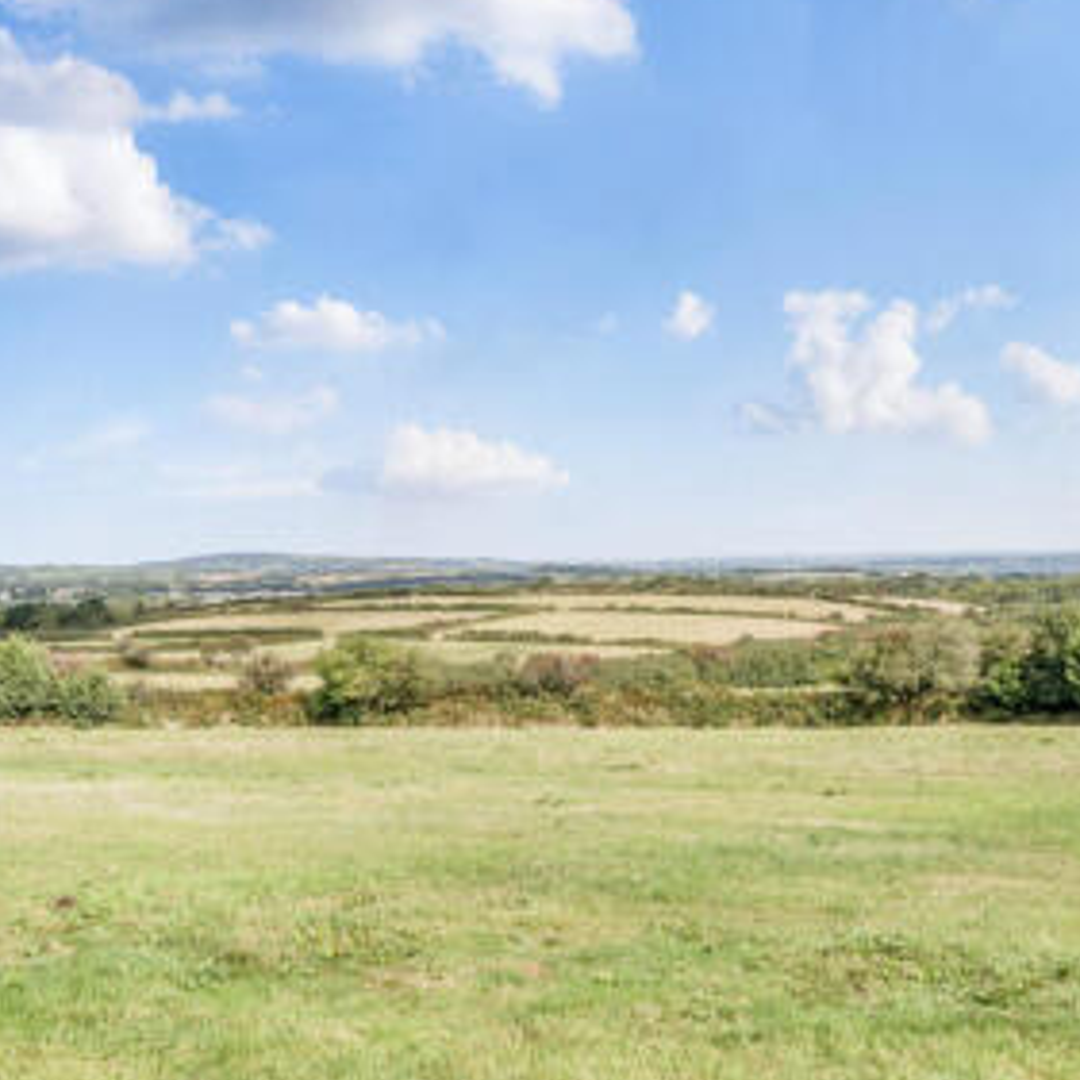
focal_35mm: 36
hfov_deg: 46.0
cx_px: 561
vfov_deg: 46.0
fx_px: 1271
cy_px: 582
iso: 400
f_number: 8
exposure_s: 1/1250
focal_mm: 17
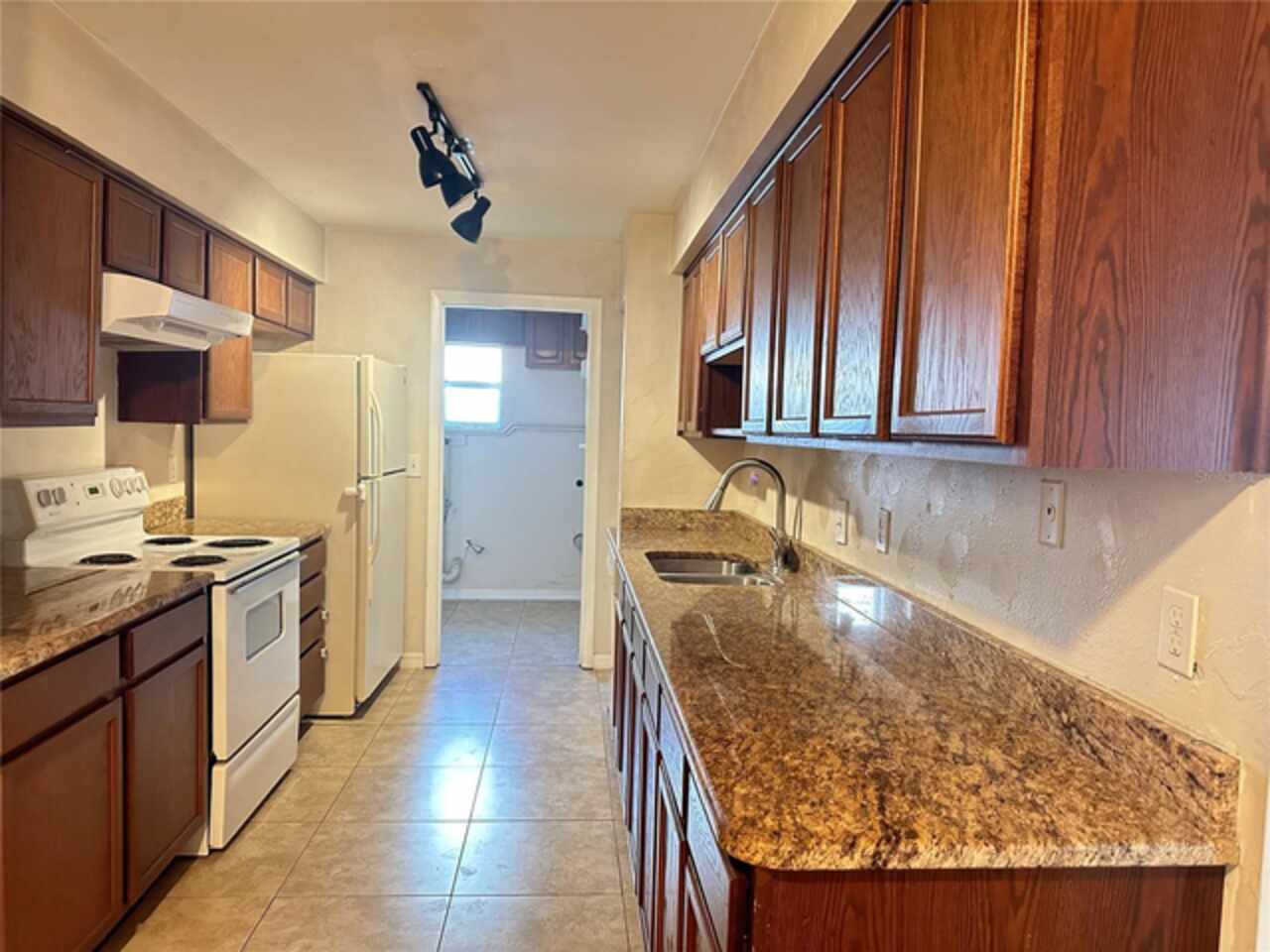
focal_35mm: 24
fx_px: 881
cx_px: 635
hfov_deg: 71.6
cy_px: 476
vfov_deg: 56.8
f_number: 1.78
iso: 800
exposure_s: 1/40
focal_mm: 6.86
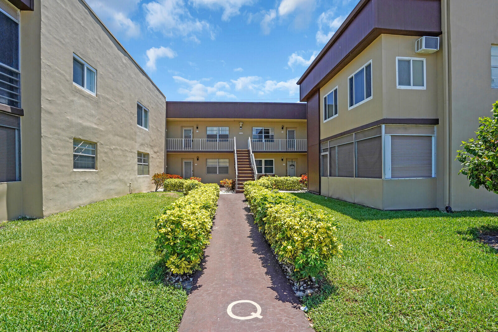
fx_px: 221
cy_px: 166
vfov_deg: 73.7
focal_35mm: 16
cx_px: 249
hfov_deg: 96.7
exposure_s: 1/1250
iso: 800
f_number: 8
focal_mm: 16
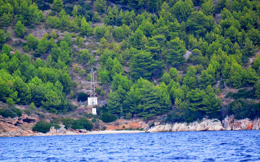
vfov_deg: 2.9
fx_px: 3252
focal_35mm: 459
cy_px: 78
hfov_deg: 4.6
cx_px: 130
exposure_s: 1/2000
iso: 5000
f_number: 5.6
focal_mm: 300
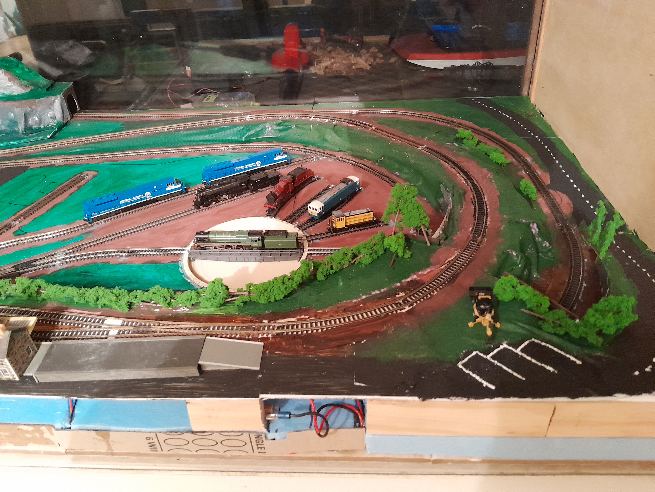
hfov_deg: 67.3
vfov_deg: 53.1
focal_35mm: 26
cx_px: 328
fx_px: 492
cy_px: 246
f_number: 1.8
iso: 1000
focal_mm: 3.98
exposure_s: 1/10
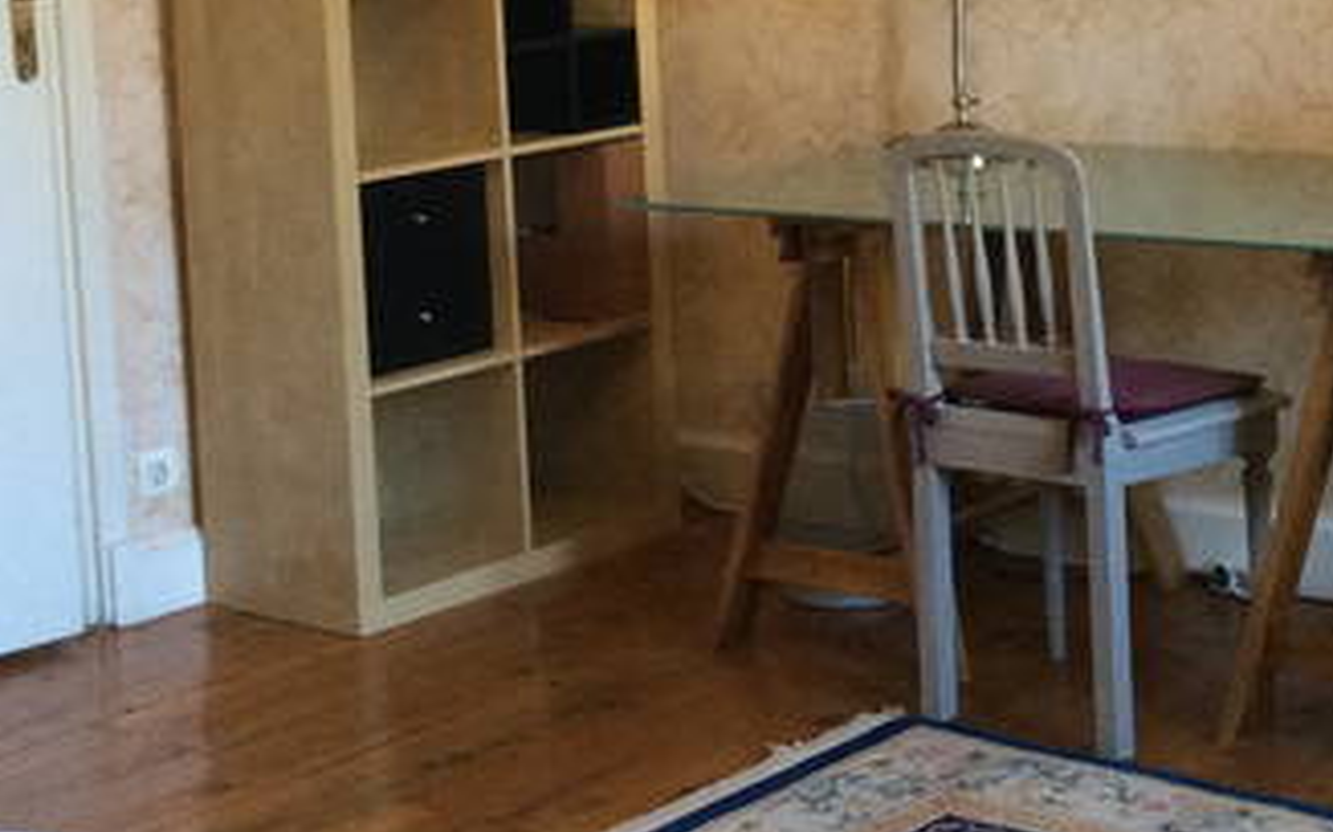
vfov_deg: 15.6
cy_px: -4
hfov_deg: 25.2
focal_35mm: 82
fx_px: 2977
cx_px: 693
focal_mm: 3.3
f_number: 2.4
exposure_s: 1/25
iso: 125
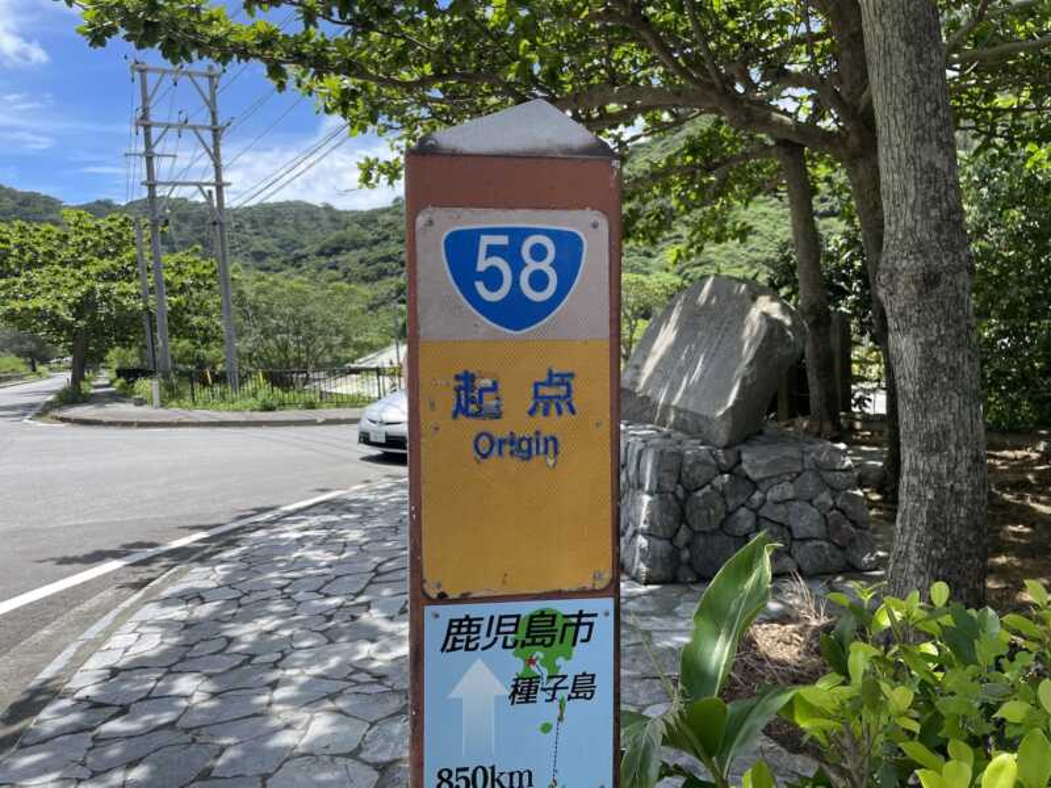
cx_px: 526
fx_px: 789
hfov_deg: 67.3
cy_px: 394
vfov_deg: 53.1
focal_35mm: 26
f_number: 1.6
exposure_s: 1/1304
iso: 32
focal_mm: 4.2
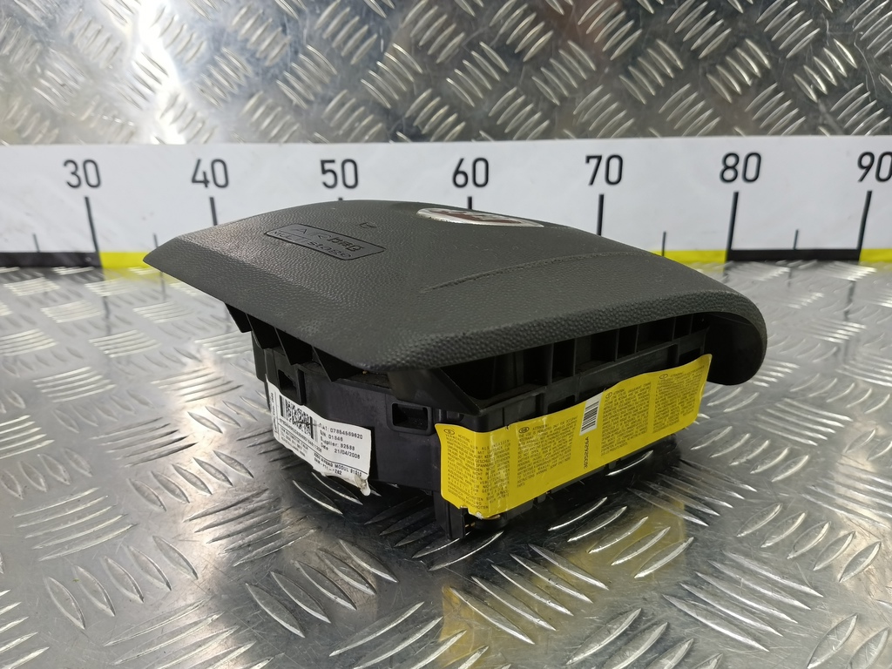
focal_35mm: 23
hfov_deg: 73.9
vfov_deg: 58.9
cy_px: 334
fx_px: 593
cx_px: 446
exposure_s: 1/50
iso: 156
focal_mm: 4.11
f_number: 1.6
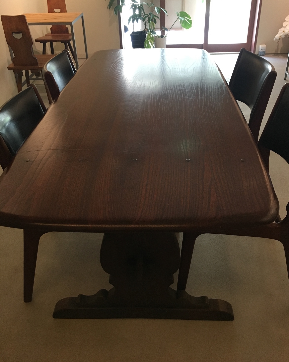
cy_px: 164
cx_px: 153
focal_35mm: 32
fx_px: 342
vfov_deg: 55.6
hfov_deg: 45.8
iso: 125
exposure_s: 1/30
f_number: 2.2
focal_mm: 4.15
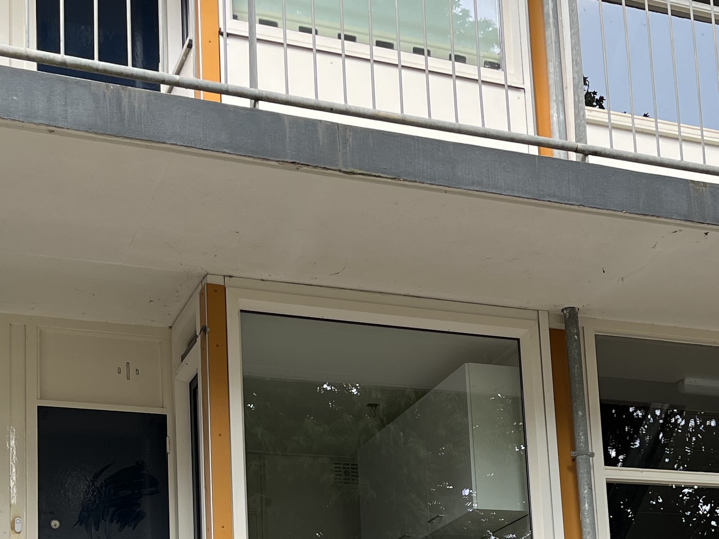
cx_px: 509
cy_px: 558
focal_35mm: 68
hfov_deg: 28.3
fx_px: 1412
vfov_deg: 20.8
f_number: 1.6
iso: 50
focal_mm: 5.1
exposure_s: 1/351
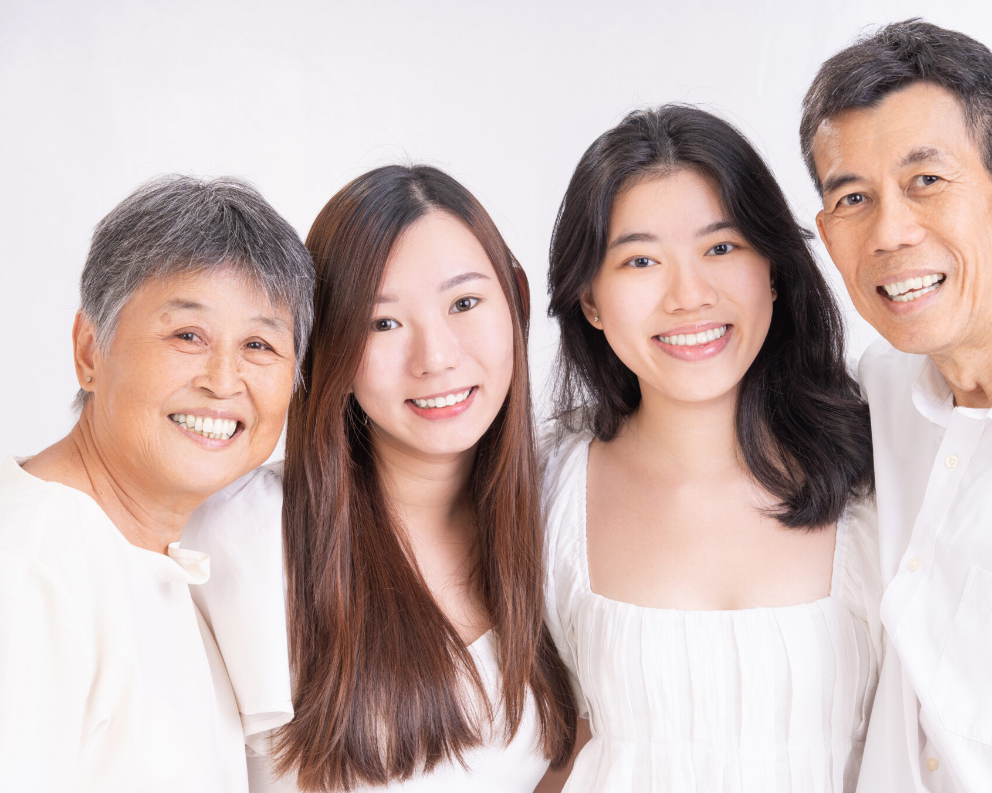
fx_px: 3170
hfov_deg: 17.8
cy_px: 400
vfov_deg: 14.3
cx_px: 557
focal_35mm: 108
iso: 100
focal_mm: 95
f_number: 8
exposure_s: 1/125
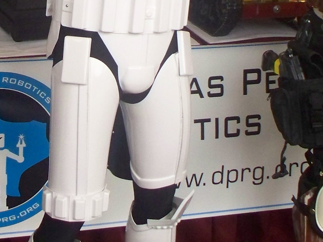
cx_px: 58
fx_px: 1102
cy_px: -37
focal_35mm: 118
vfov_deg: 12.3
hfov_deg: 16.5
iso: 320
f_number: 2.8
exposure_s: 1/60
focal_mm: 7.54
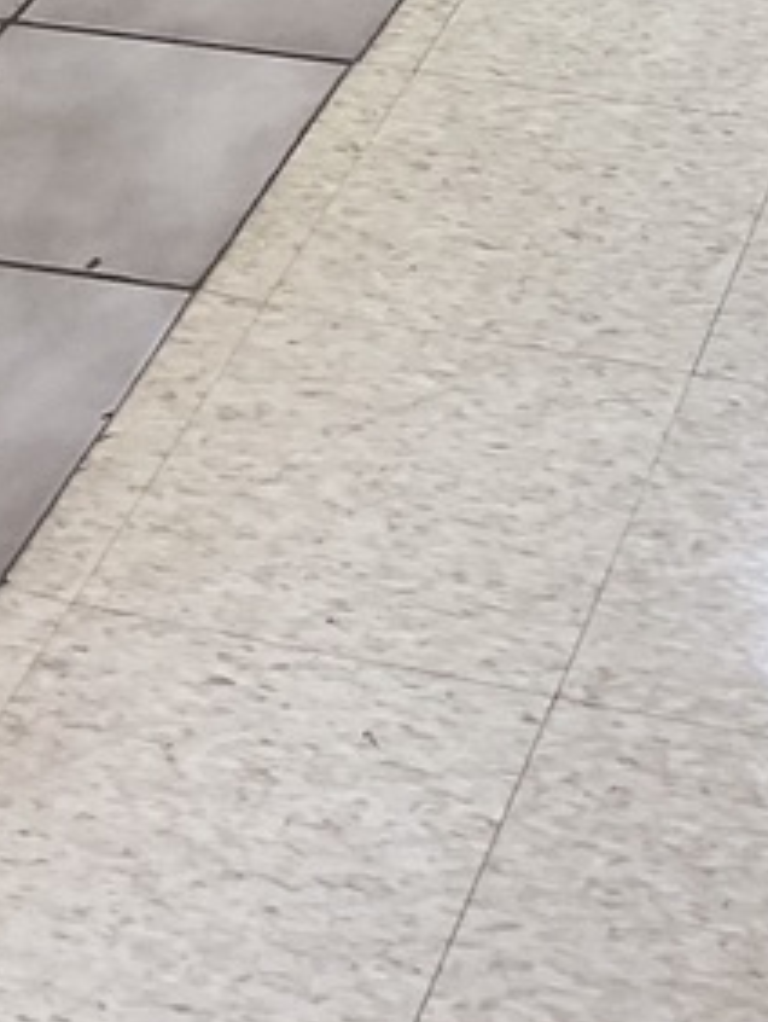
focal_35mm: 111
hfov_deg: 13.3
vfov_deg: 15.2
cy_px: -852
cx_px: 514
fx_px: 3279
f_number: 1.8
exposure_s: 1/60
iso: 64
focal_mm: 3
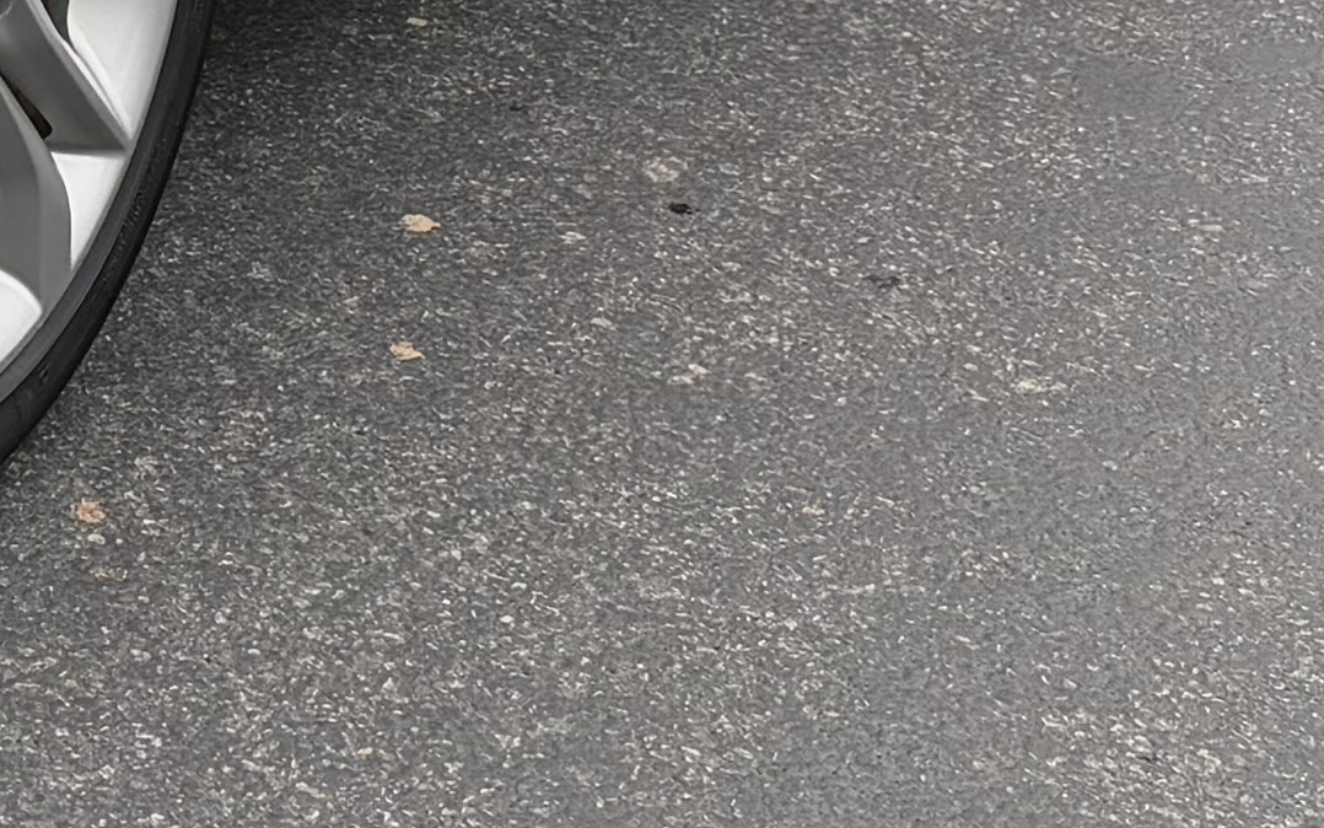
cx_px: -785
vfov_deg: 8.3
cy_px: -1141
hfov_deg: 13.3
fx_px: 5269
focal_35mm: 146
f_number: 1.6
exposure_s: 1/503
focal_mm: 5.96
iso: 50
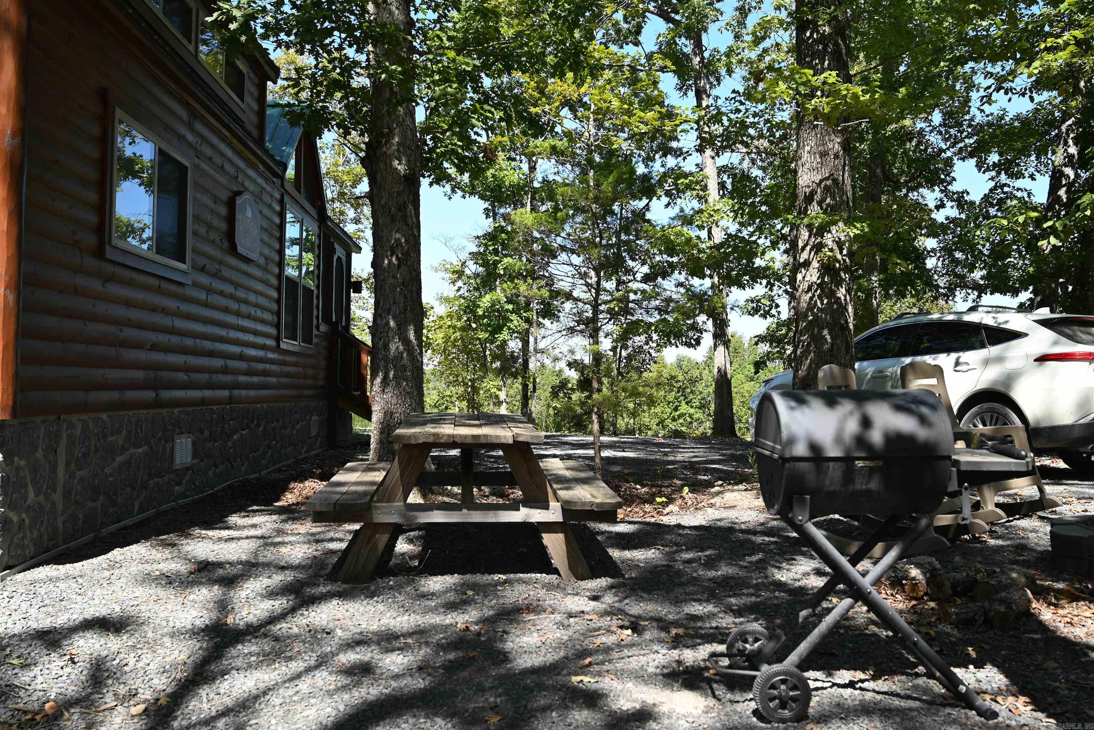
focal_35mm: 33
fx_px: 1003
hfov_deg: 57.2
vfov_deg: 40.0
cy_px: 365
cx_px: 547
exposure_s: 1/250
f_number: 5.6
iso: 160
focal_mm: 33
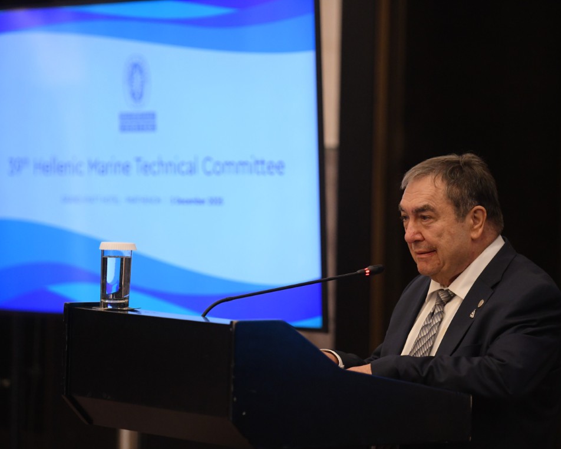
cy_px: 226
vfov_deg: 8.8
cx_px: 292
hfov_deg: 11.0
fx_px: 2923
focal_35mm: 176
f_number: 2.8
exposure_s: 1/400
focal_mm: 155
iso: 4000
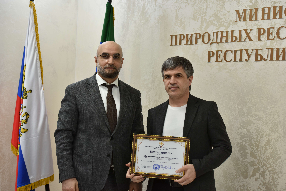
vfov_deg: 19.5
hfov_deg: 28.8
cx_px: 143
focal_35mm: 70
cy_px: 96
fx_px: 556
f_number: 5
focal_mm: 70
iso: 640
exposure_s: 1/100
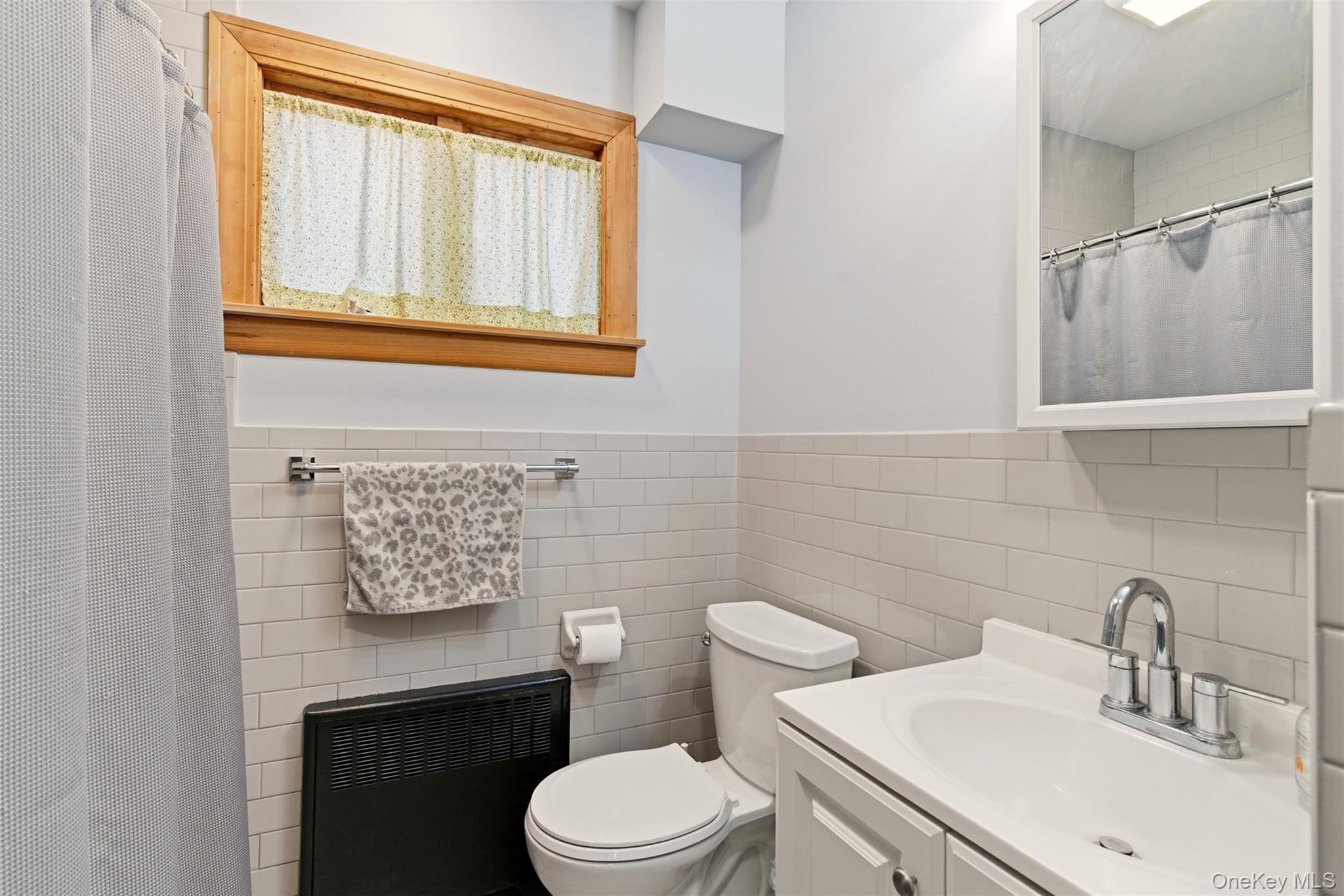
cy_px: 448
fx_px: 597
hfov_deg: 96.7
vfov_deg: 73.7
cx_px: 672
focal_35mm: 16
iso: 250
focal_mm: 16
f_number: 9
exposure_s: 1/50
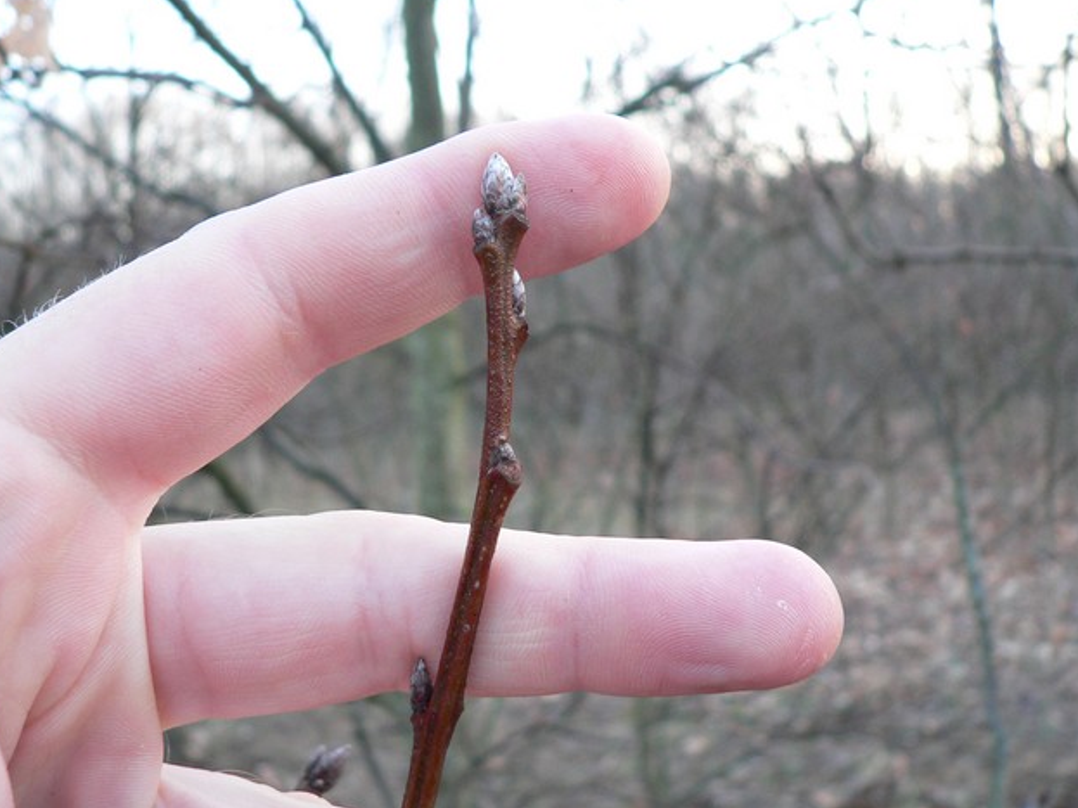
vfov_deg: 38.7
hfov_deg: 50.1
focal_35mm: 37
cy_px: 396
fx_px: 1152
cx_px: 531
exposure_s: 1/50
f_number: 2.8
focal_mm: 6
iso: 200
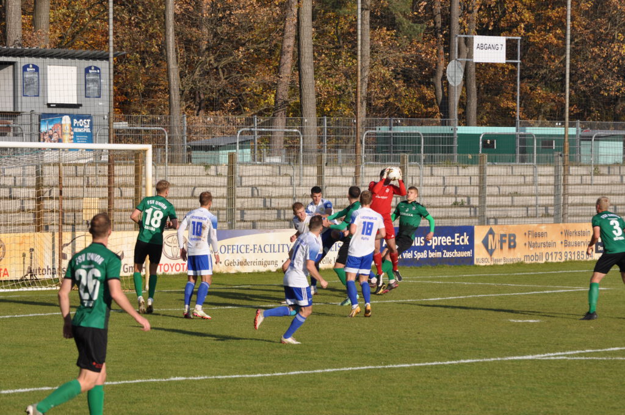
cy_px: 208
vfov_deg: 6.8
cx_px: 312
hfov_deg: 10.2
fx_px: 3511
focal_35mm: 202
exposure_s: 1/800
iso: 200
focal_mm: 135
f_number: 7.1
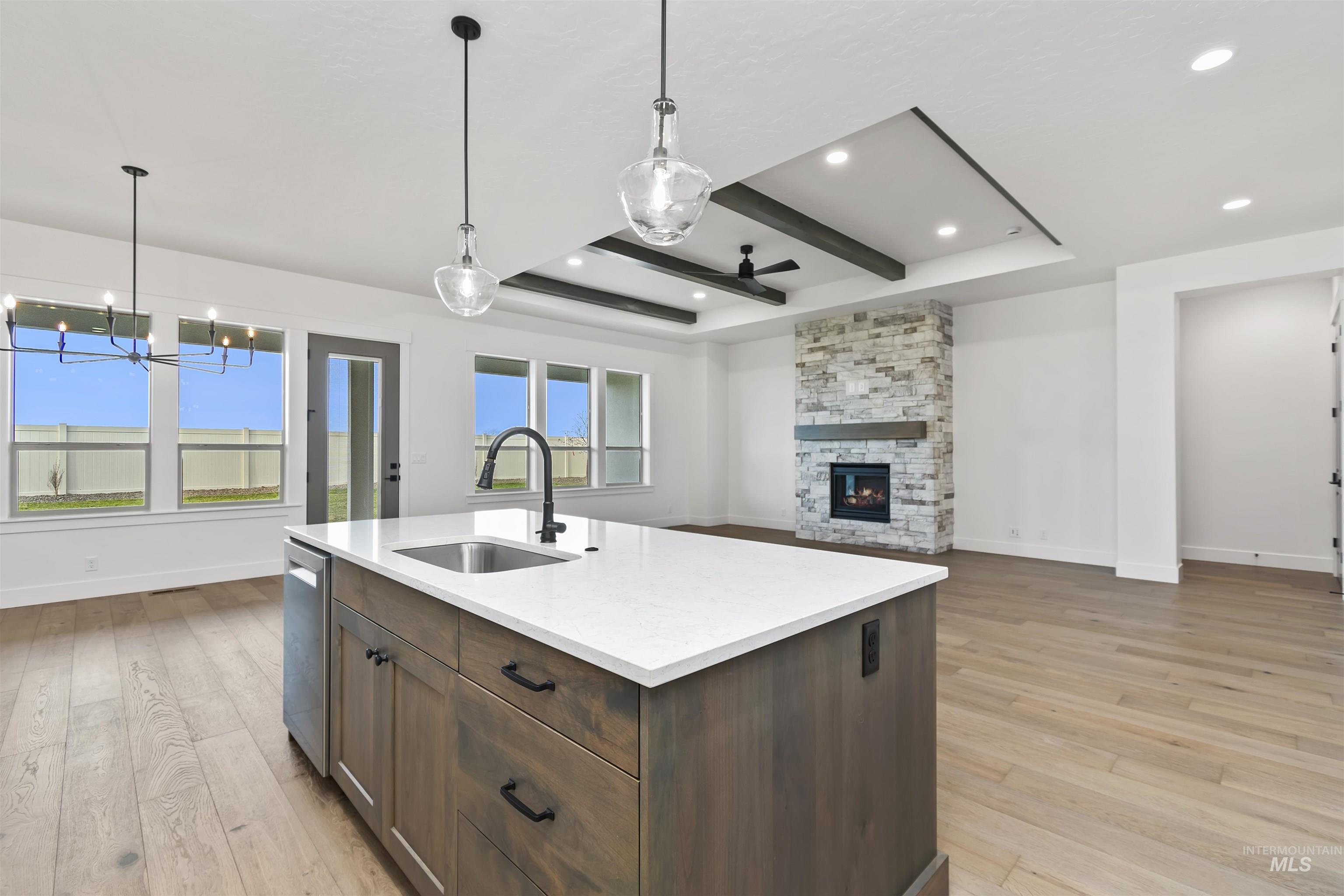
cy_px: 448
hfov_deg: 100.4
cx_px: 672
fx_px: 560
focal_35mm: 15
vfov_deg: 77.3
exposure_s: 1/3
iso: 320
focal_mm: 10
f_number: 6.3
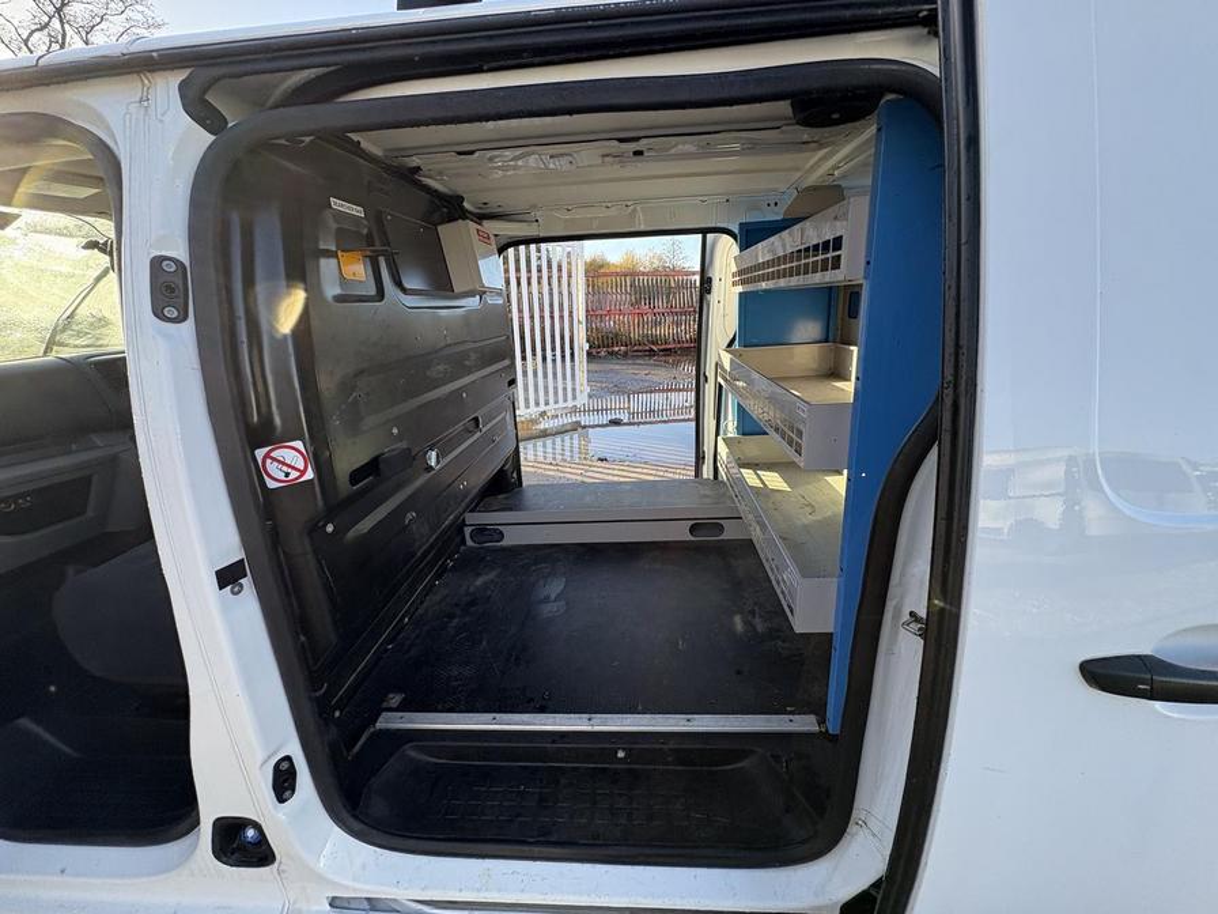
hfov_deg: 102.1
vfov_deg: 85.7
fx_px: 493
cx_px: 609
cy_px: 457
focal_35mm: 14
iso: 40
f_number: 2.2
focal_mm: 2.22
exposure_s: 1/149
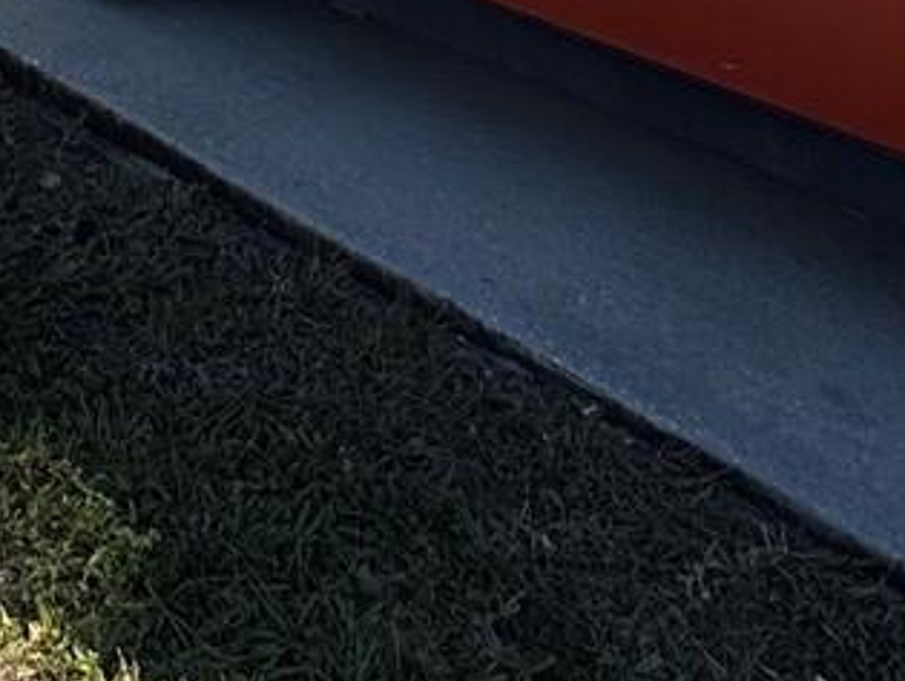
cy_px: -940
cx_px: -124
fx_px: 1858
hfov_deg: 25.2
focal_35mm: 71
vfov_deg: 14.3
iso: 50
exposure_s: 1/1370
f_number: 2.2
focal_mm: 2.22
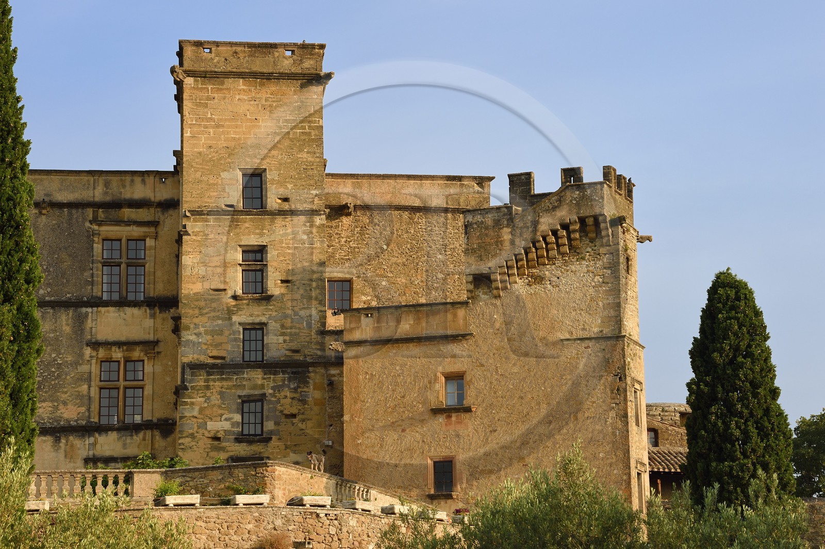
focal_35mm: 120
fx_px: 2748
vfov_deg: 11.4
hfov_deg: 17.1
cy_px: 274
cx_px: 412
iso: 200
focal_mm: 120
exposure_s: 1/200
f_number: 10
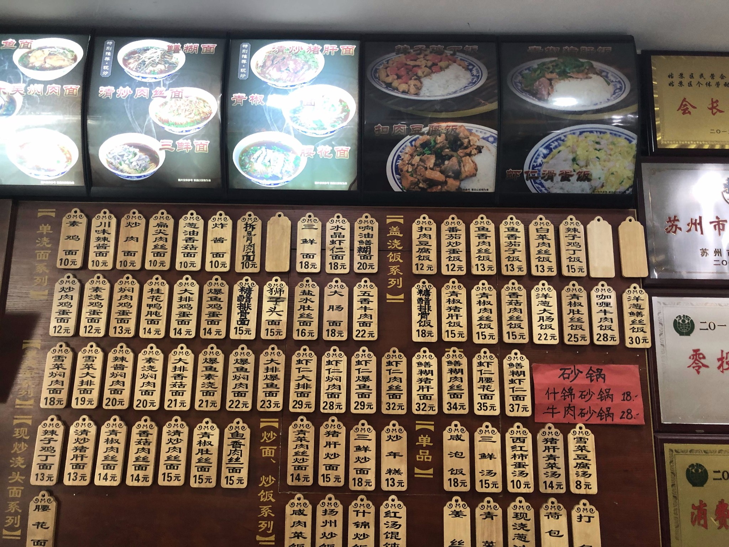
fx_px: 590
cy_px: 274
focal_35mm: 28
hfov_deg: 63.4
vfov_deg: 49.7
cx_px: 364
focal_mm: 3.99
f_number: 1.8
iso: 64
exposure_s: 1/17
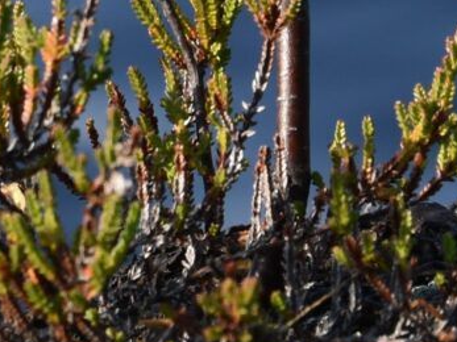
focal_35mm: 399
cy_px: -282
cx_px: 148
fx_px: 5266
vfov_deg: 3.7
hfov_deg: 5.0
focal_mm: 48
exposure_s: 1/250
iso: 200
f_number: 8
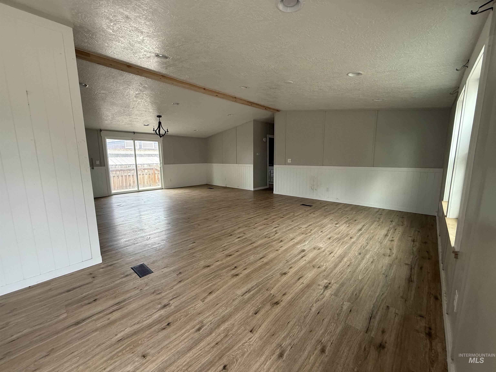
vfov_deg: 85.7
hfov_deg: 102.1
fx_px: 201
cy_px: 186
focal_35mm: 14
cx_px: 248
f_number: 2.2
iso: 125
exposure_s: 1/99
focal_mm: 2.22
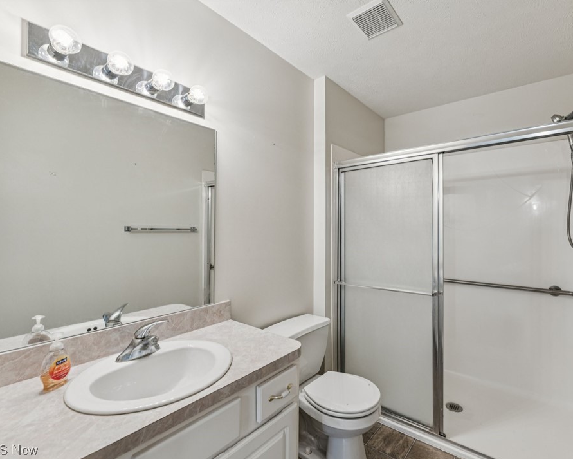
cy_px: 230
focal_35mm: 16
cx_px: 326
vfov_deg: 80.4
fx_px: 271
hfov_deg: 92.5
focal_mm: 14
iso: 200
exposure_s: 1/15
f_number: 5.6
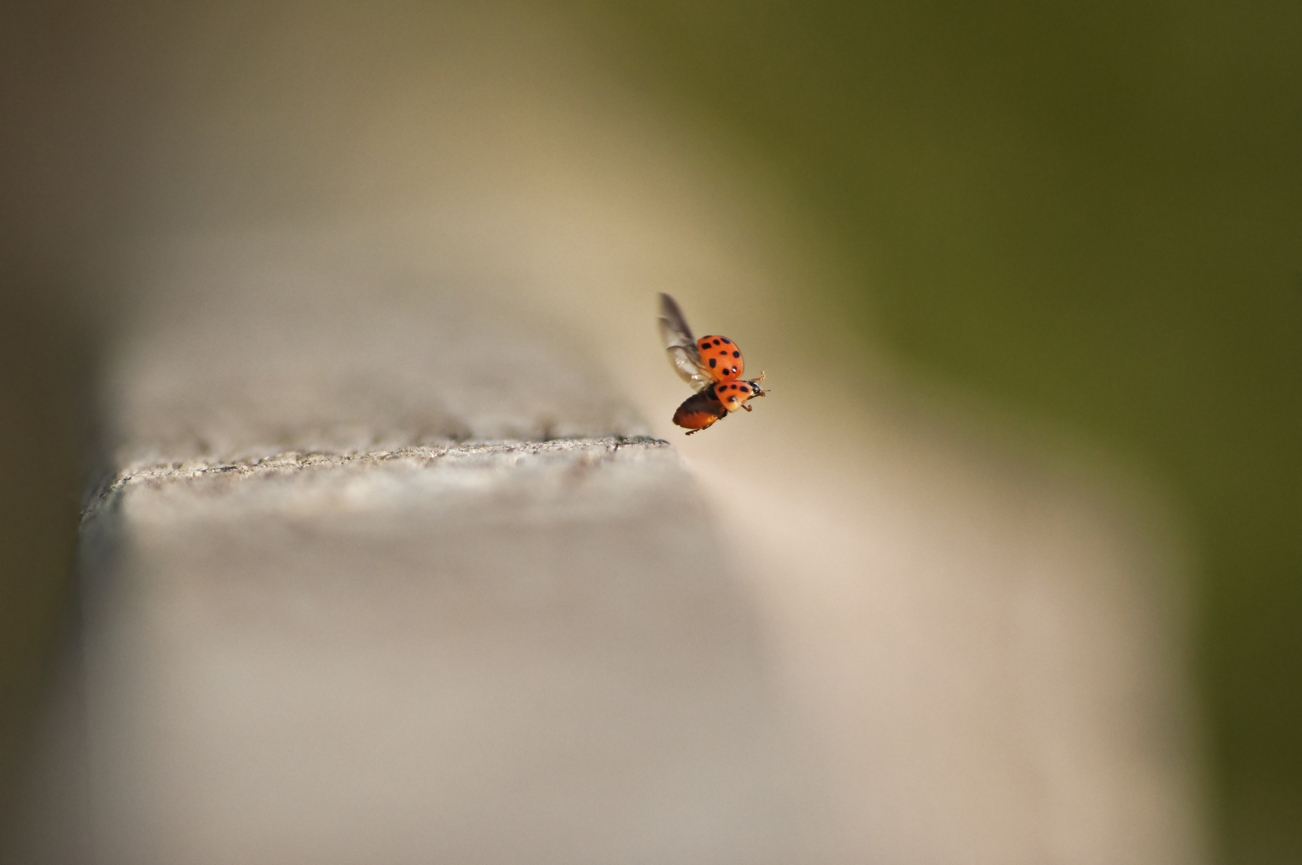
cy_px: 432
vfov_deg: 3.4
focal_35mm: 405
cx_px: 651
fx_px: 14630
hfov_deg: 5.1
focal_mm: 270
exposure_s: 1/4000
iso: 1000
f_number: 5.6
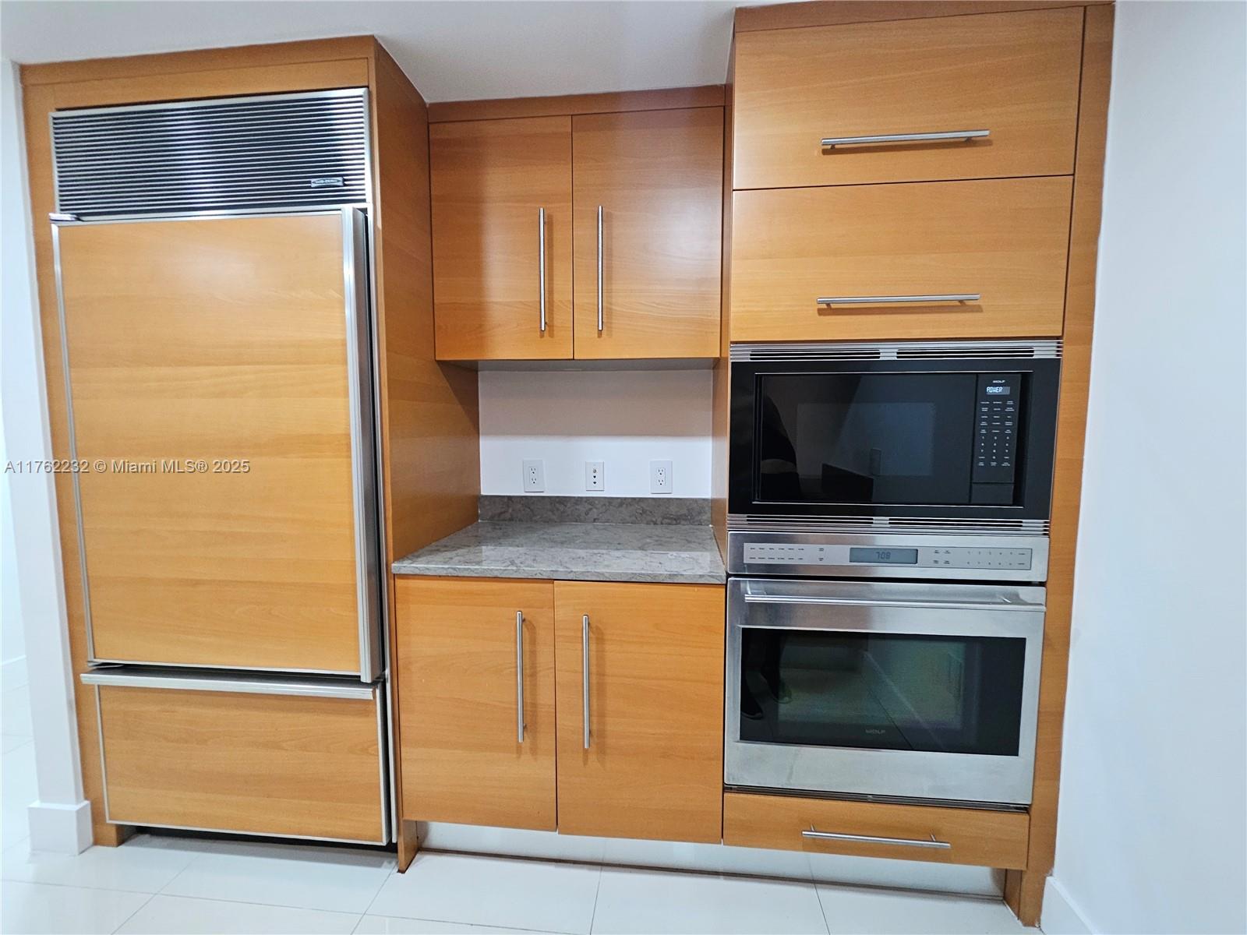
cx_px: 624
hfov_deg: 106.2
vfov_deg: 89.9
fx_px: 468
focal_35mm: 13
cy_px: 468
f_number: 2.2
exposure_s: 1/40
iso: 320
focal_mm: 2.2
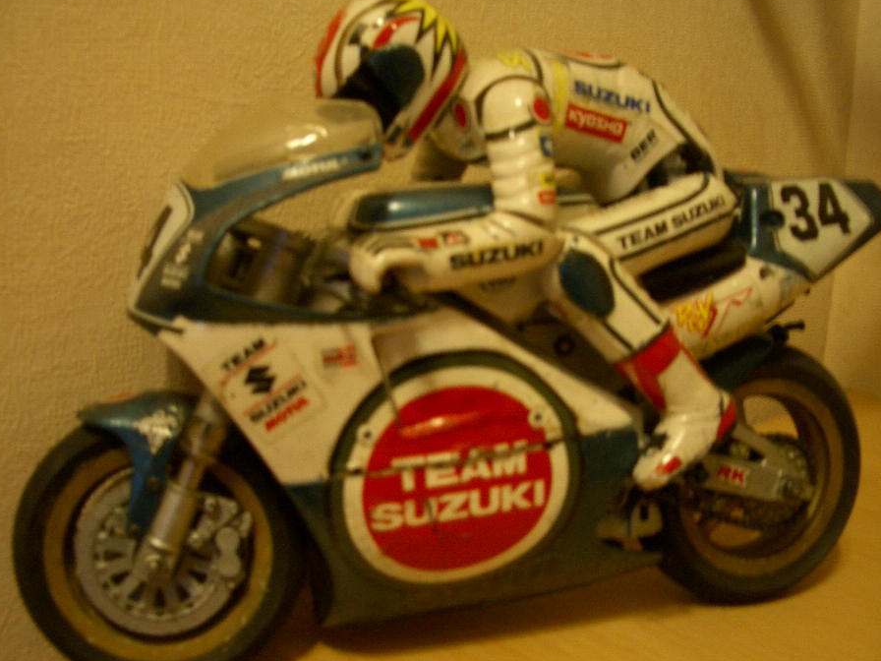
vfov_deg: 36.0
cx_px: 433
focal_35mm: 40
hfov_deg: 46.8
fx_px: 1018
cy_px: 347
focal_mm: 5.8
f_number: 2.6
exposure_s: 1/8
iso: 100
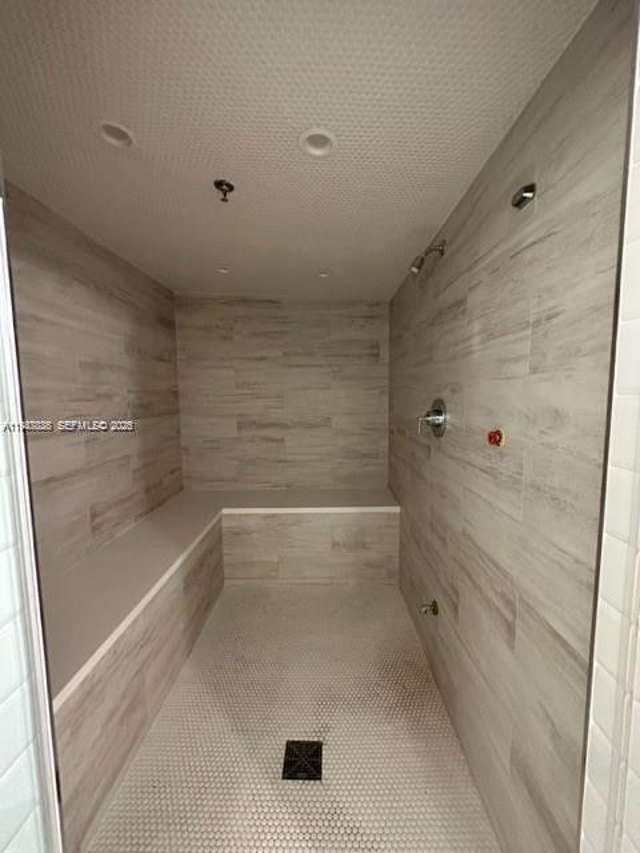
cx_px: 320
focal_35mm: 14
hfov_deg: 85.7
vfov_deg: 102.1
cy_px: 426
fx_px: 345
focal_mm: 2.22
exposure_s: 1/60
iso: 1000
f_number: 2.2
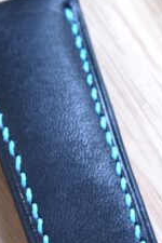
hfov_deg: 3.5
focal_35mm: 390
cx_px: 137
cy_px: 409
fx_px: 2632
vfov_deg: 5.2
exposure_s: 1/80
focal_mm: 60
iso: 800
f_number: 4.5
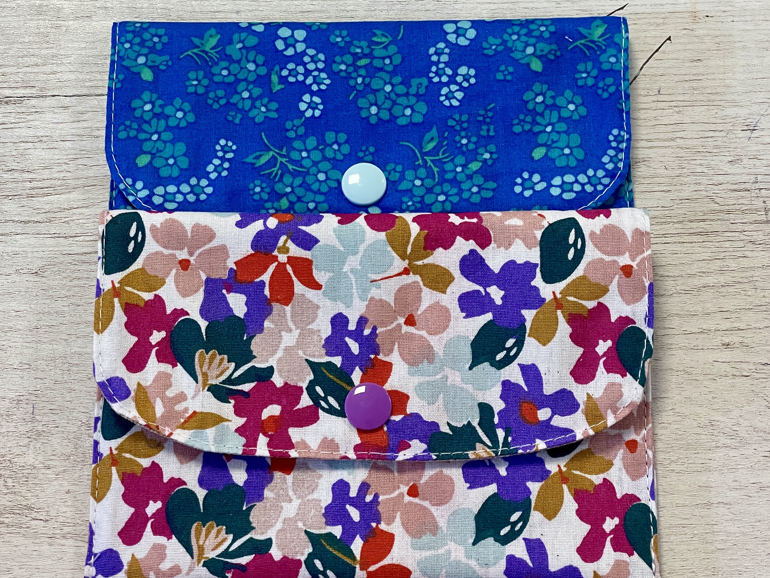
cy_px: 146
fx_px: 1557
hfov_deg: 27.8
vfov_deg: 20.8
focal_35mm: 70
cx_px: 387
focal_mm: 6
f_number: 2
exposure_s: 1/100
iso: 200
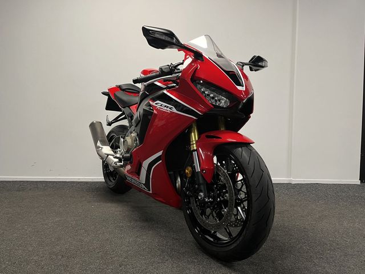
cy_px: 137
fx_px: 274
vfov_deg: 53.1
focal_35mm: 26
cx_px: 182
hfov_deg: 67.3
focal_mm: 5.1
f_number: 1.6
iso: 80
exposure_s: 1/50
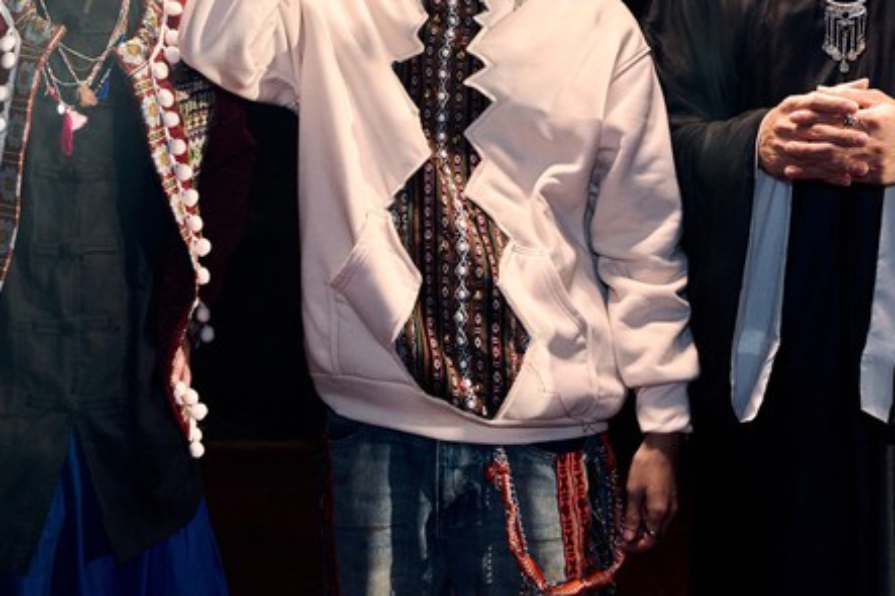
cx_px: 400
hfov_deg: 29.6
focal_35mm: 68
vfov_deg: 19.6
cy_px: 41
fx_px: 1690
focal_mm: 35
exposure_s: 1/125
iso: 3200
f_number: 2.8
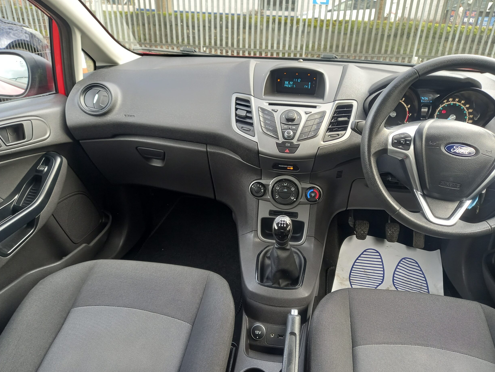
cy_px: 193
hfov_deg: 67.3
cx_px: 255
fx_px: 372
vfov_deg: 53.0
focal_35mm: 26
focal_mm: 4.6
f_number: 2
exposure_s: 1/60
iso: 160
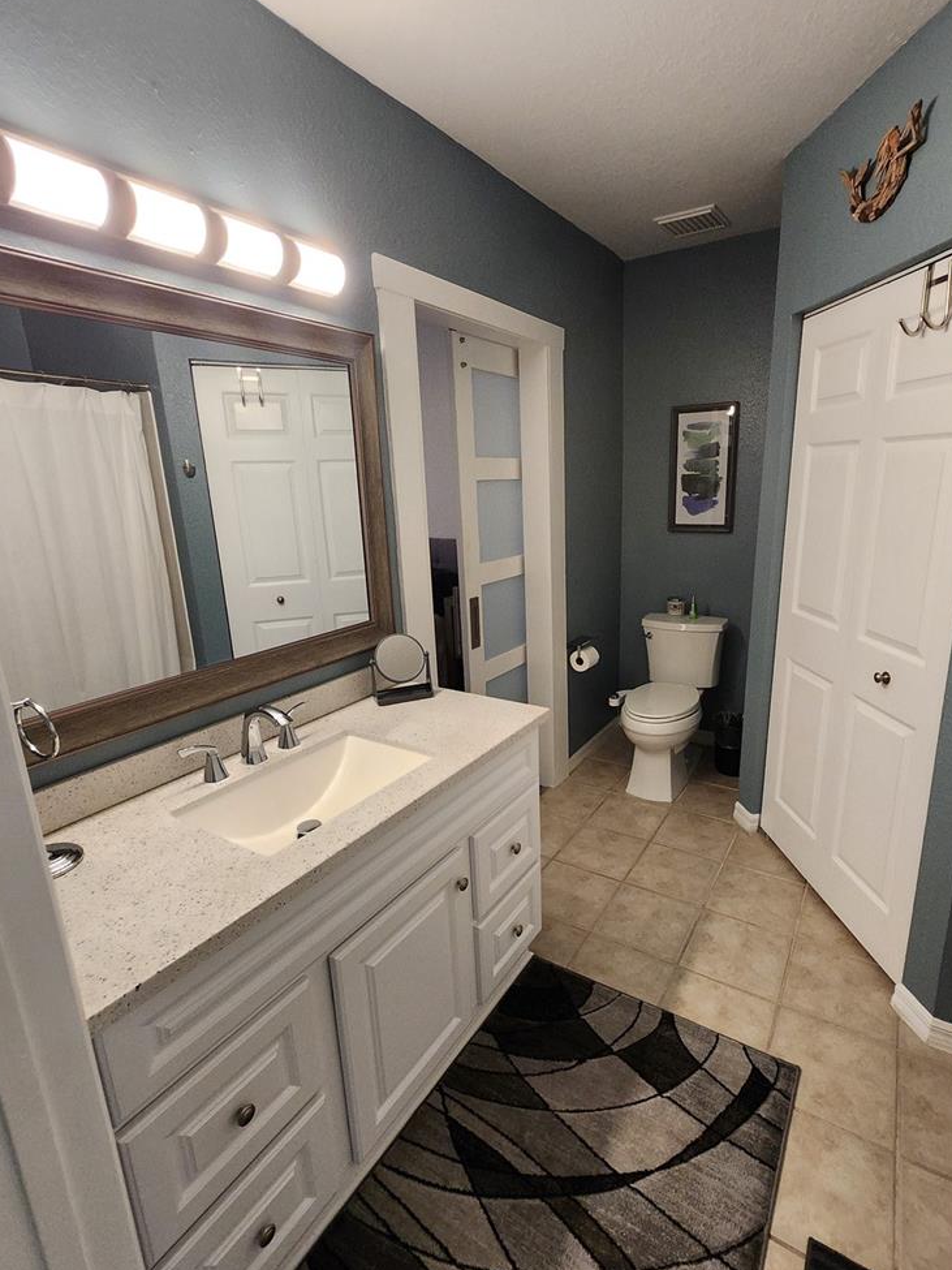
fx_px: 587
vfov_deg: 94.5
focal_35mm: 16
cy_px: 640
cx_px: 534
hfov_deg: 77.8
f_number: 2.2
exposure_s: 1/60
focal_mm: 1.74
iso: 200
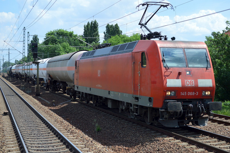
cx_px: 115
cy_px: 76
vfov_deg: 22.6
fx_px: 383
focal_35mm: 60
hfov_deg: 33.4
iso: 400
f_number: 5.3
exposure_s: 1/1250
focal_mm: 40
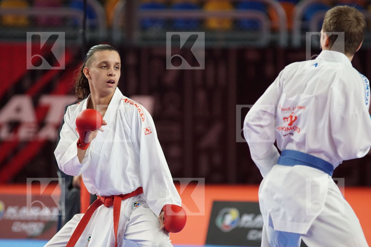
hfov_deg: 6.9
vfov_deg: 4.6
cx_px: 186
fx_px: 3091
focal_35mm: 300
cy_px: 124
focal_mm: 200
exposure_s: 1/1600
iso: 3200
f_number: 2.8
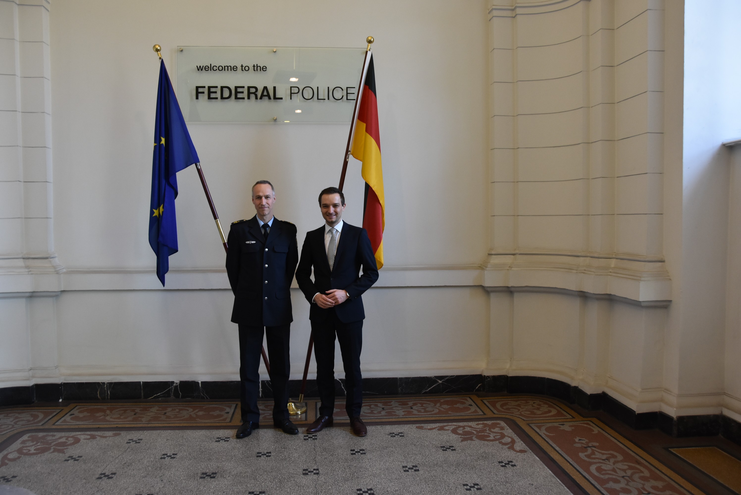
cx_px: 370
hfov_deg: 61.9
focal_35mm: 30
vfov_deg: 43.7
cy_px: 248
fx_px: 618
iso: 800
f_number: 4.5
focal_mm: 20
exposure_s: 1/80
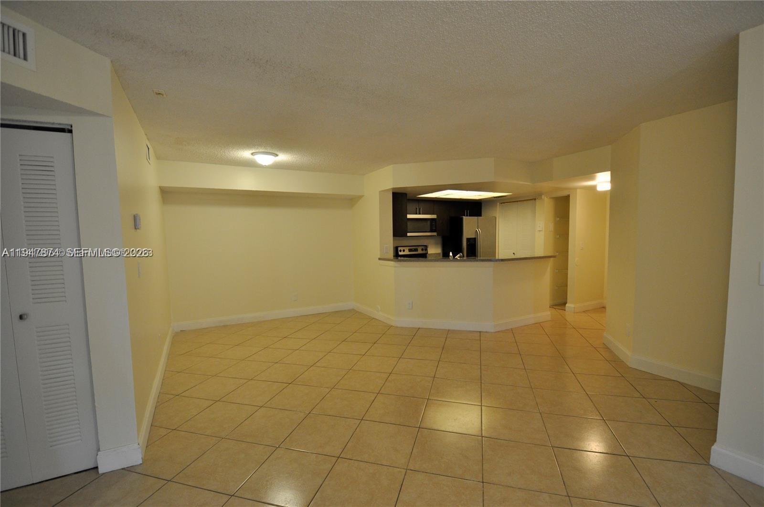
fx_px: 318
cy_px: 254
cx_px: 382
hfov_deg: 100.5
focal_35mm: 15
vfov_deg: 77.2
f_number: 4
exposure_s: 1/60
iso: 640
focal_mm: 10
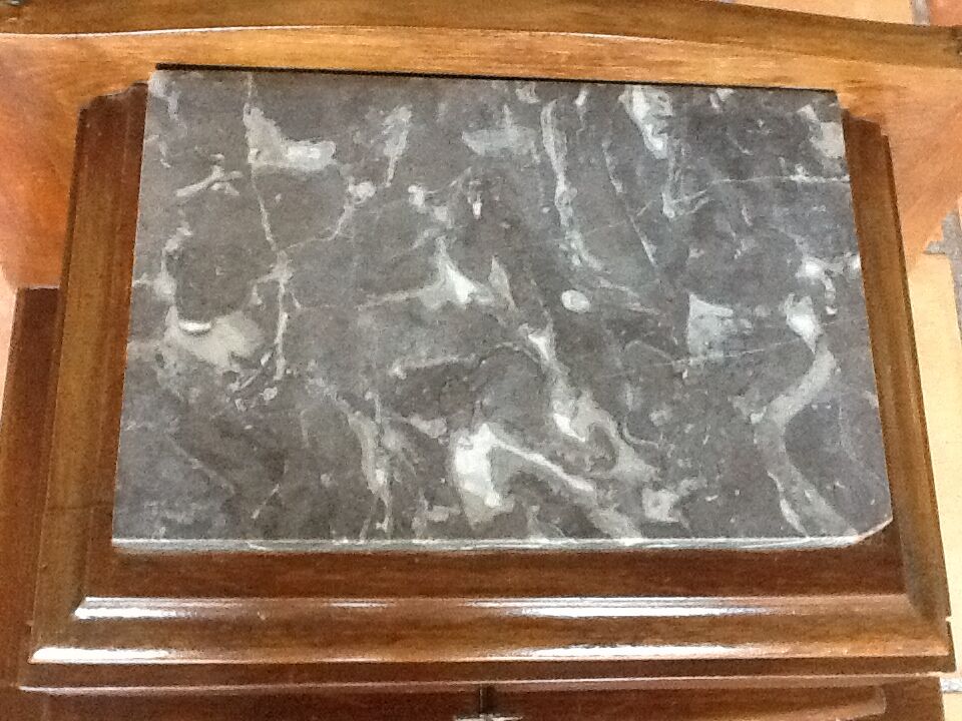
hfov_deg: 42.9
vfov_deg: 32.9
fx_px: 1223
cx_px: 481
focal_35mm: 44
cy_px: 360
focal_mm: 2.03
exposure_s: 1/24
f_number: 2.4
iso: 400
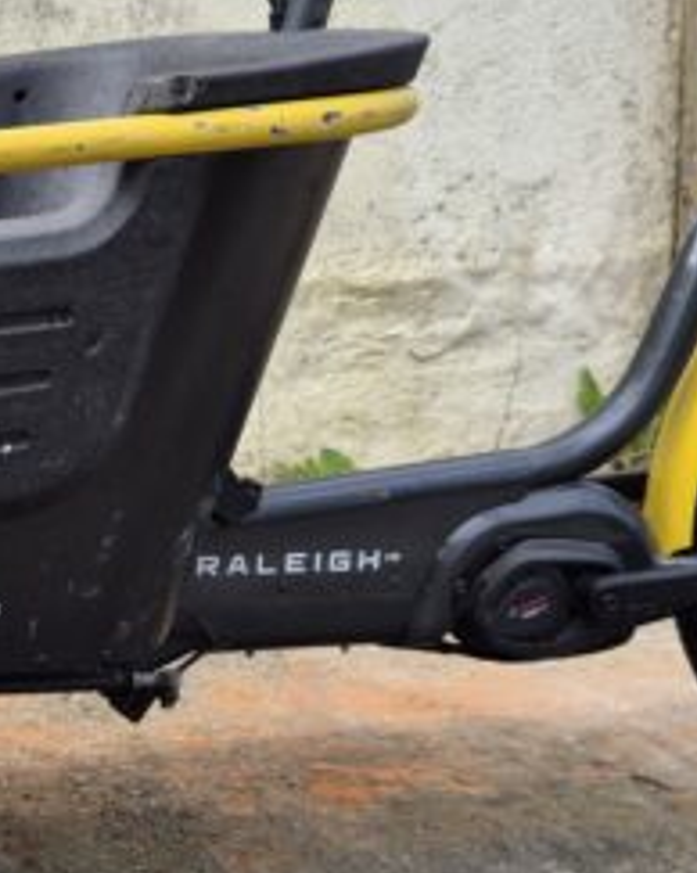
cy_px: 492
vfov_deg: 25.7
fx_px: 1911
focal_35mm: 74
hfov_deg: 19.8
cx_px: -75
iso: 25
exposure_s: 1/798
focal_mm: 5.4
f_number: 1.8
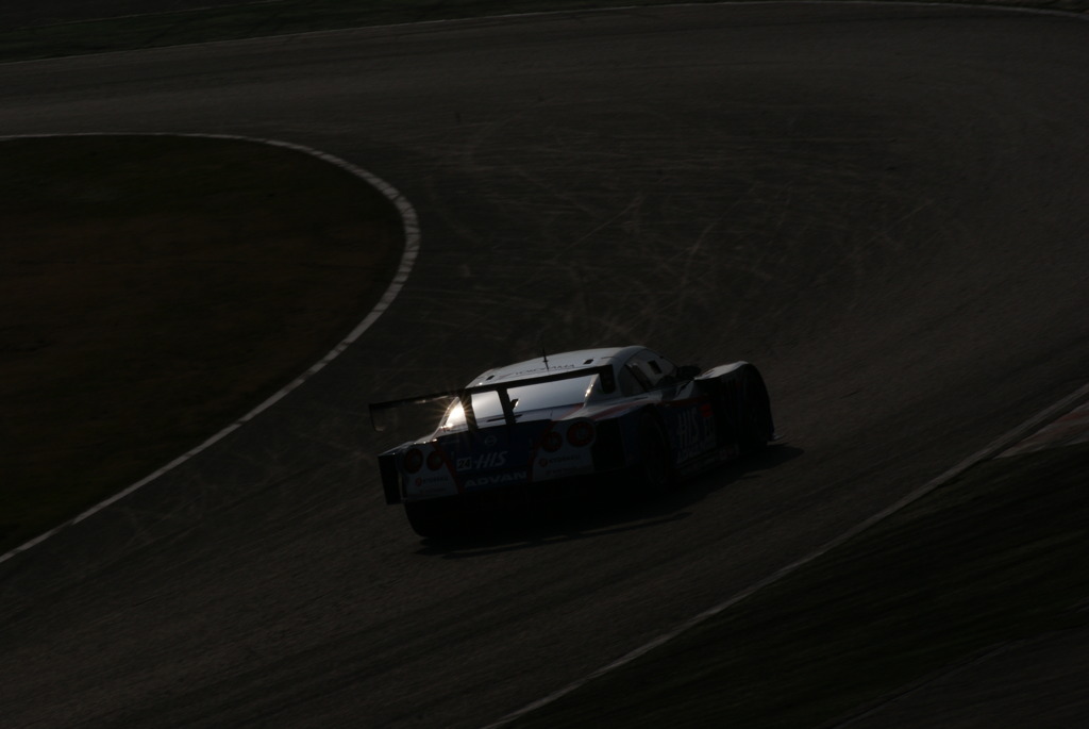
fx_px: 10446
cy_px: 364
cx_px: 544
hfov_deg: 6.0
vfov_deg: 4.0
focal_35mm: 345
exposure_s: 1/500
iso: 100
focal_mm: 230
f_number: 29
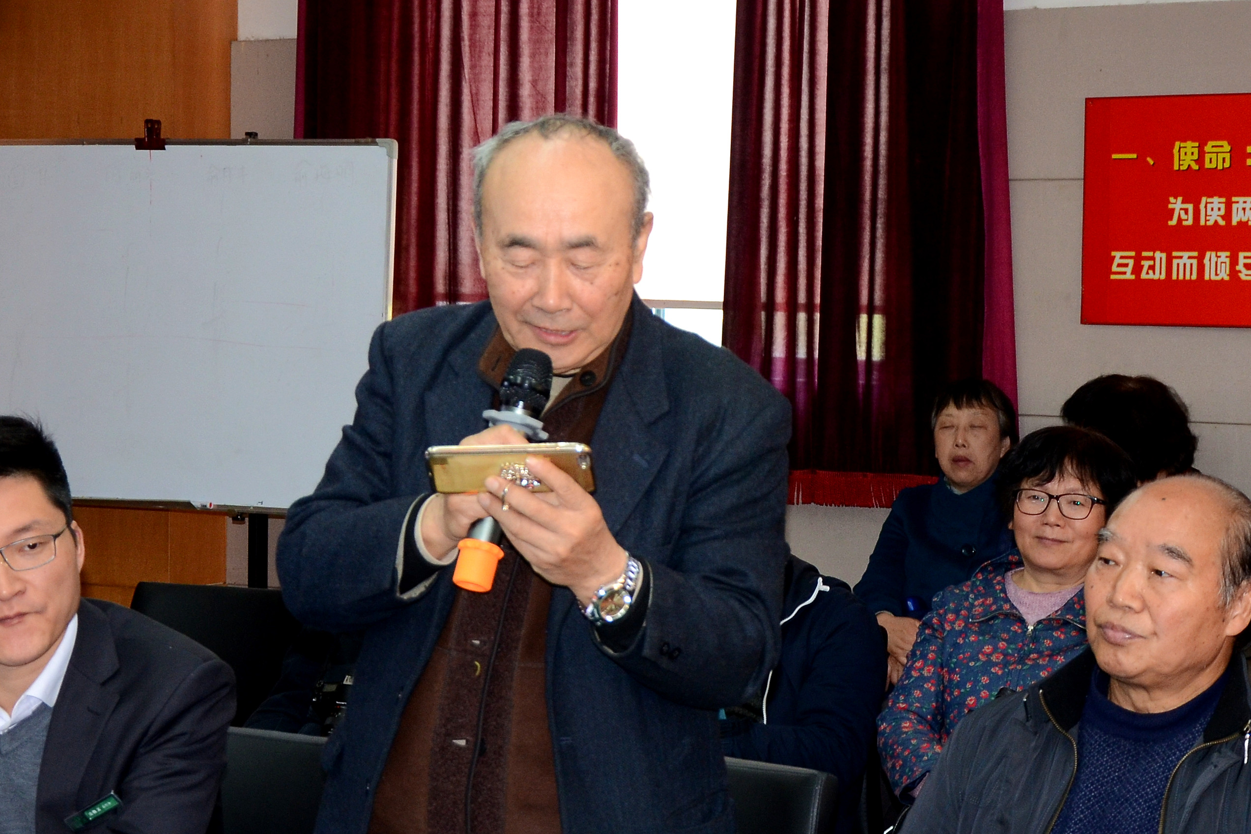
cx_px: 626
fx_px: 1564
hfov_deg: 43.6
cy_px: 417
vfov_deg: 29.9
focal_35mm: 45
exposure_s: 1/60
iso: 640
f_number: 4.5
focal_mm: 30
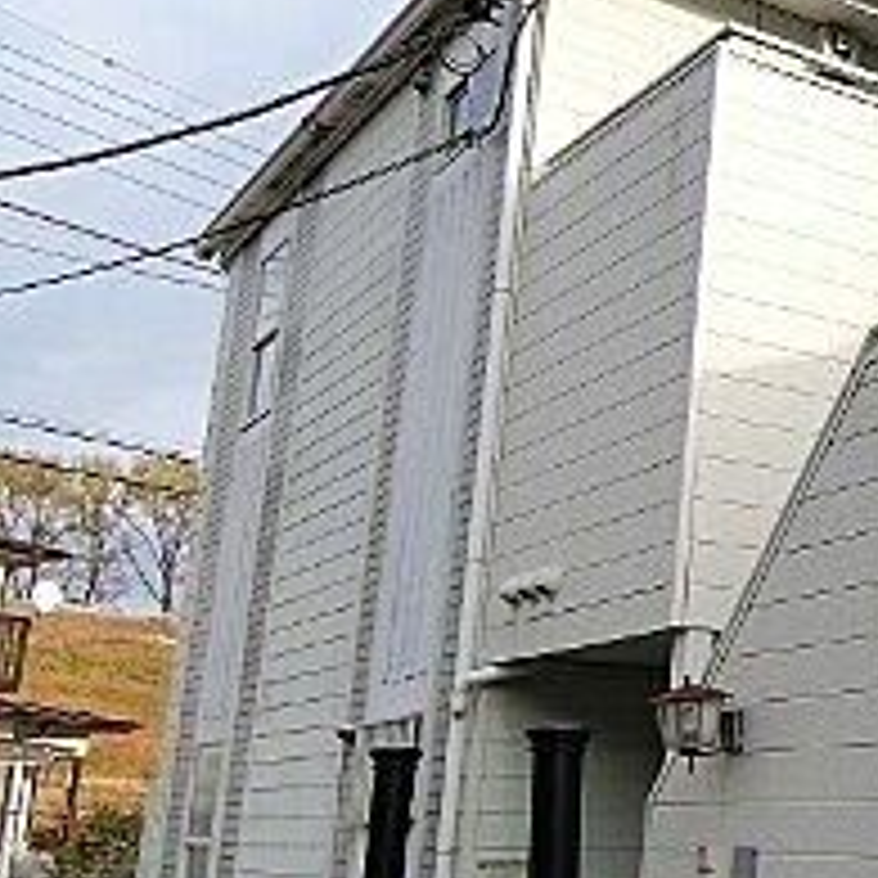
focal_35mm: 55
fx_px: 1578
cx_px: 1220
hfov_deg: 25.5
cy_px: 504
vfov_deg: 31.0
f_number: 2.7
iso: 80
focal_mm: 4.06
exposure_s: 1/640
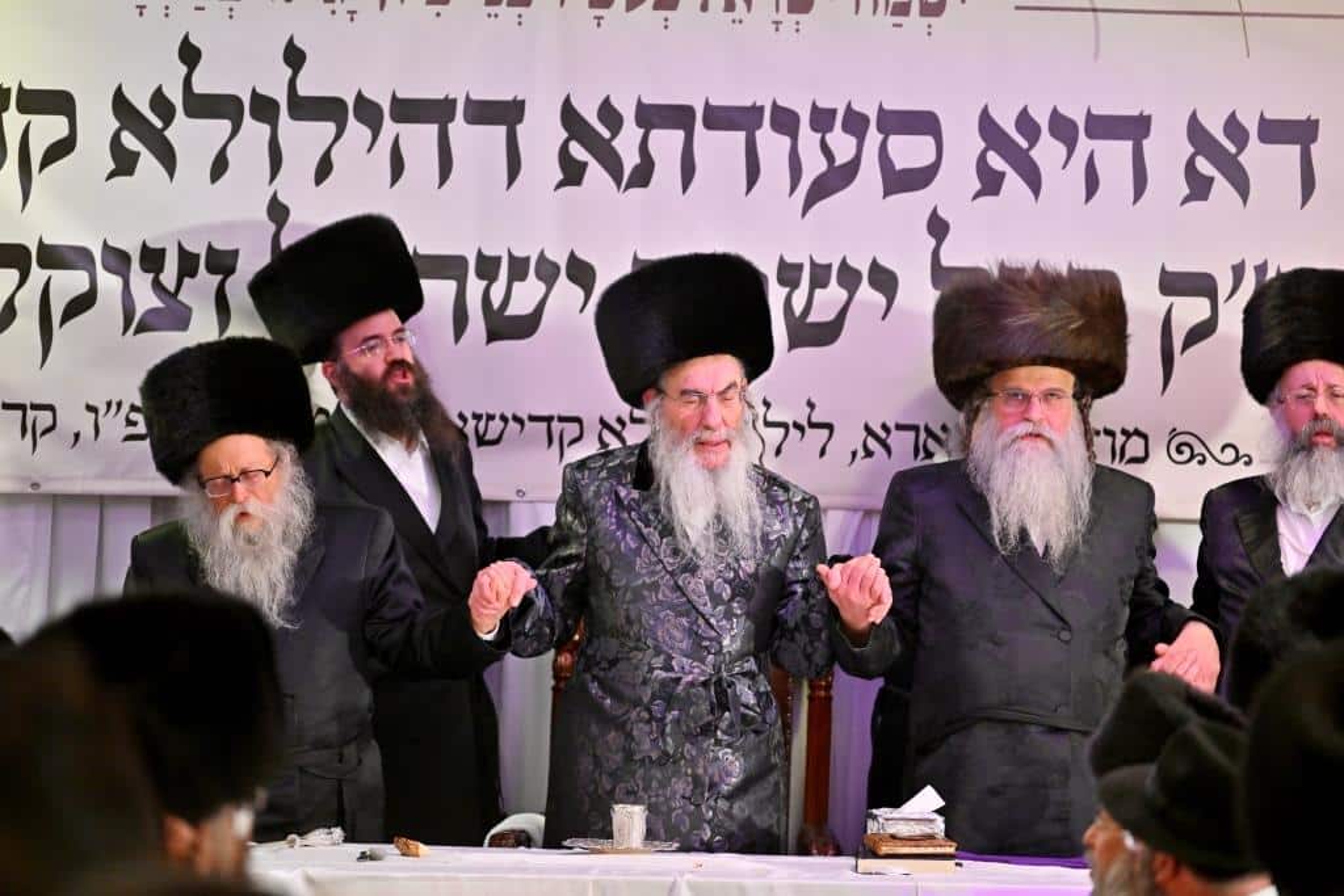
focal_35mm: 200
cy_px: 448
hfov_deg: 10.3
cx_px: 672
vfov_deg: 6.9
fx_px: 7467
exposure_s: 1/160
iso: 800
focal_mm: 200
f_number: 2.8
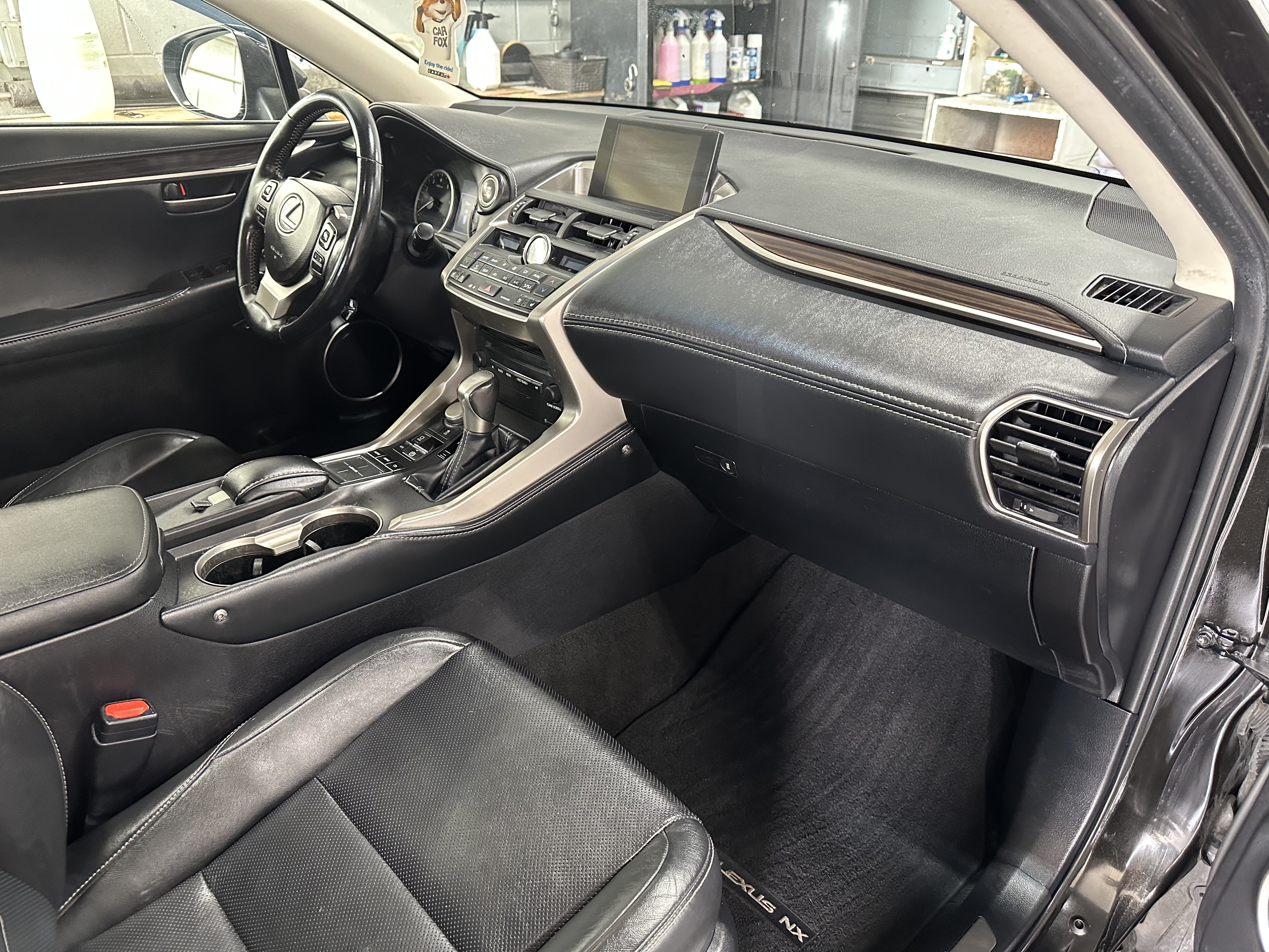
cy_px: 476
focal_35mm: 24
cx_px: 634
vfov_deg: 56.8
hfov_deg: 71.6
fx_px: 880
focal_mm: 6.86
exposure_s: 1/60
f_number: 1.78
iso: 640
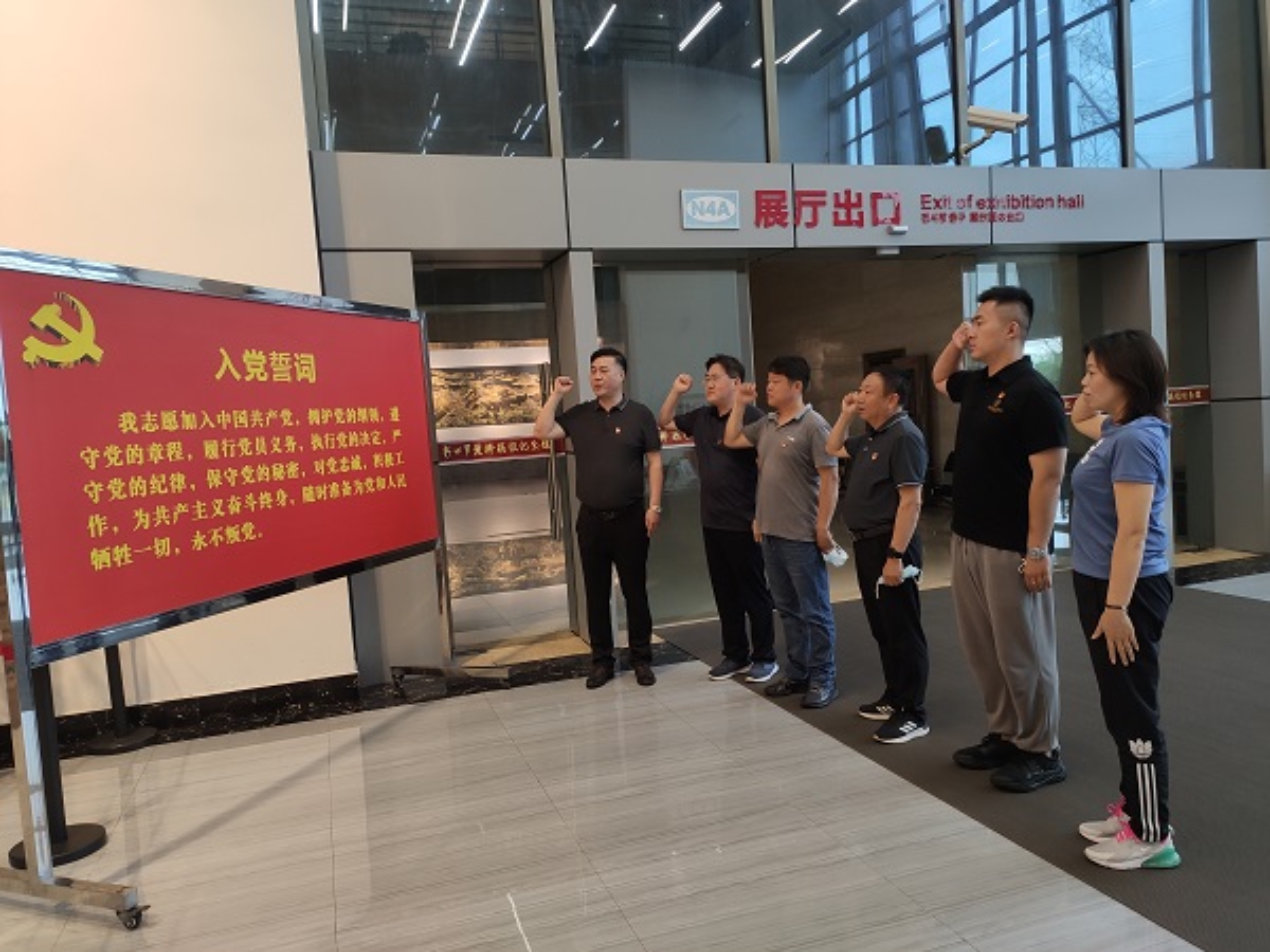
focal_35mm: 26
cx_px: 635
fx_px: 954
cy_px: 476
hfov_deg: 67.3
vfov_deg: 53.1
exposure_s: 1/33
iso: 247
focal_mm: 4.77
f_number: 1.75
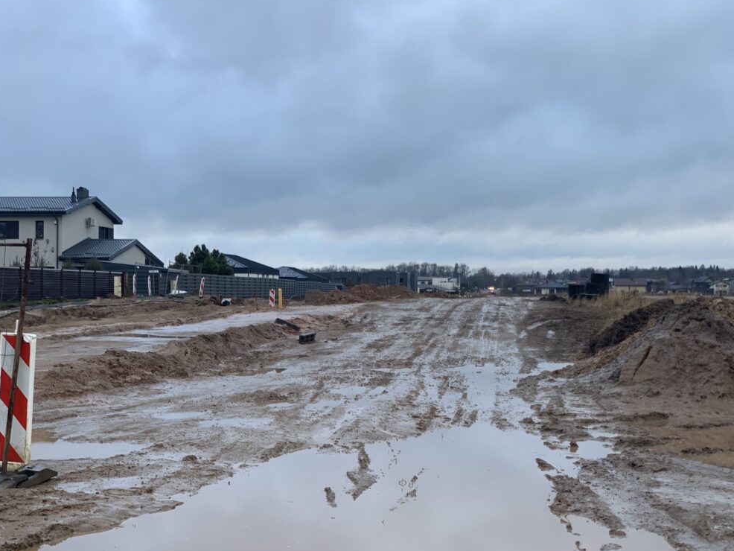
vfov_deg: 27.0
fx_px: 1145
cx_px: 377
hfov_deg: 35.5
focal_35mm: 54
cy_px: 276
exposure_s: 1/64
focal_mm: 6
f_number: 2.4
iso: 16
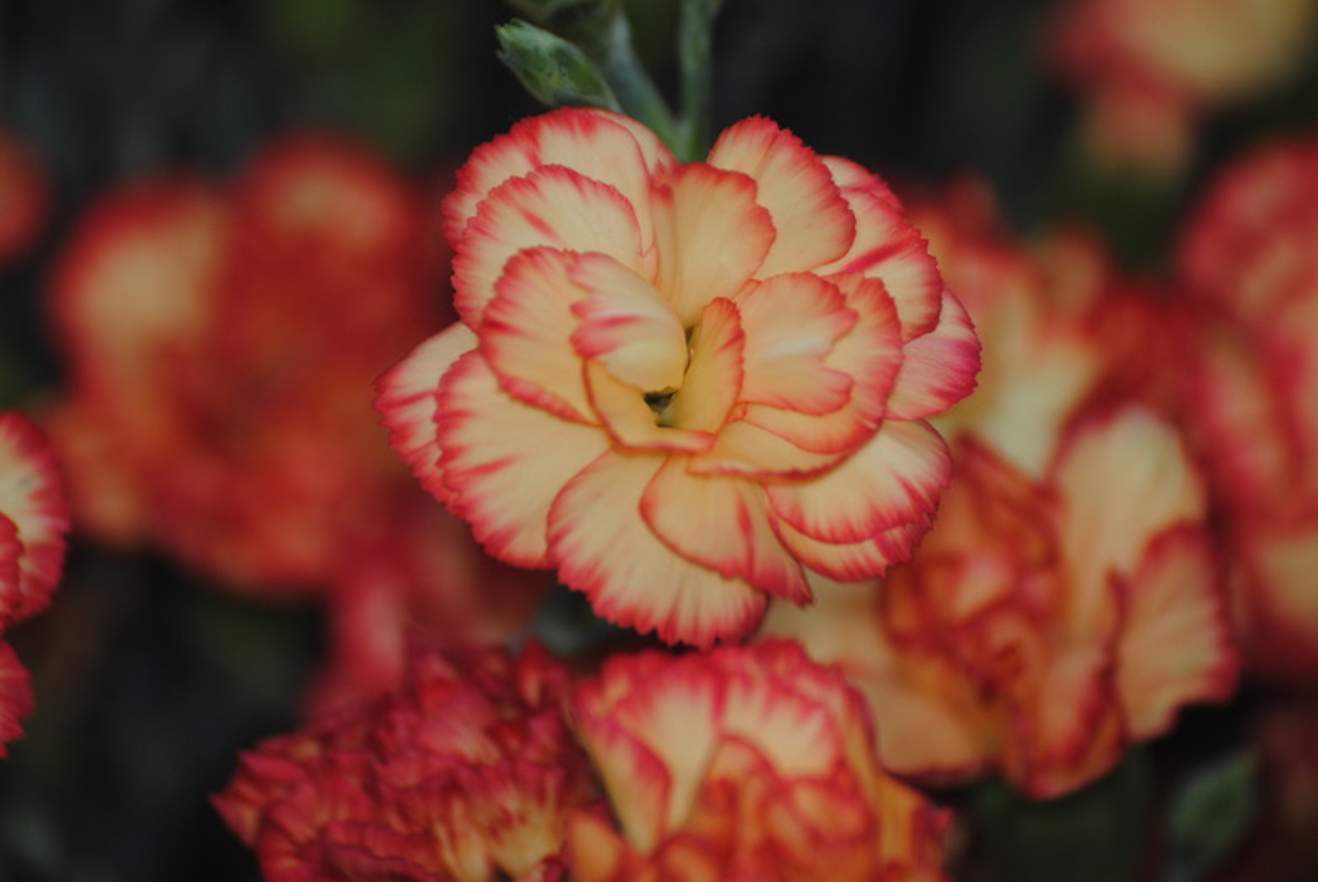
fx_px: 16493
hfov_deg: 4.6
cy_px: 441
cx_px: 659
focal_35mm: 450
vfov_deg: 3.1
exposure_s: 1/60
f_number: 9
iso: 200
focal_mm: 300
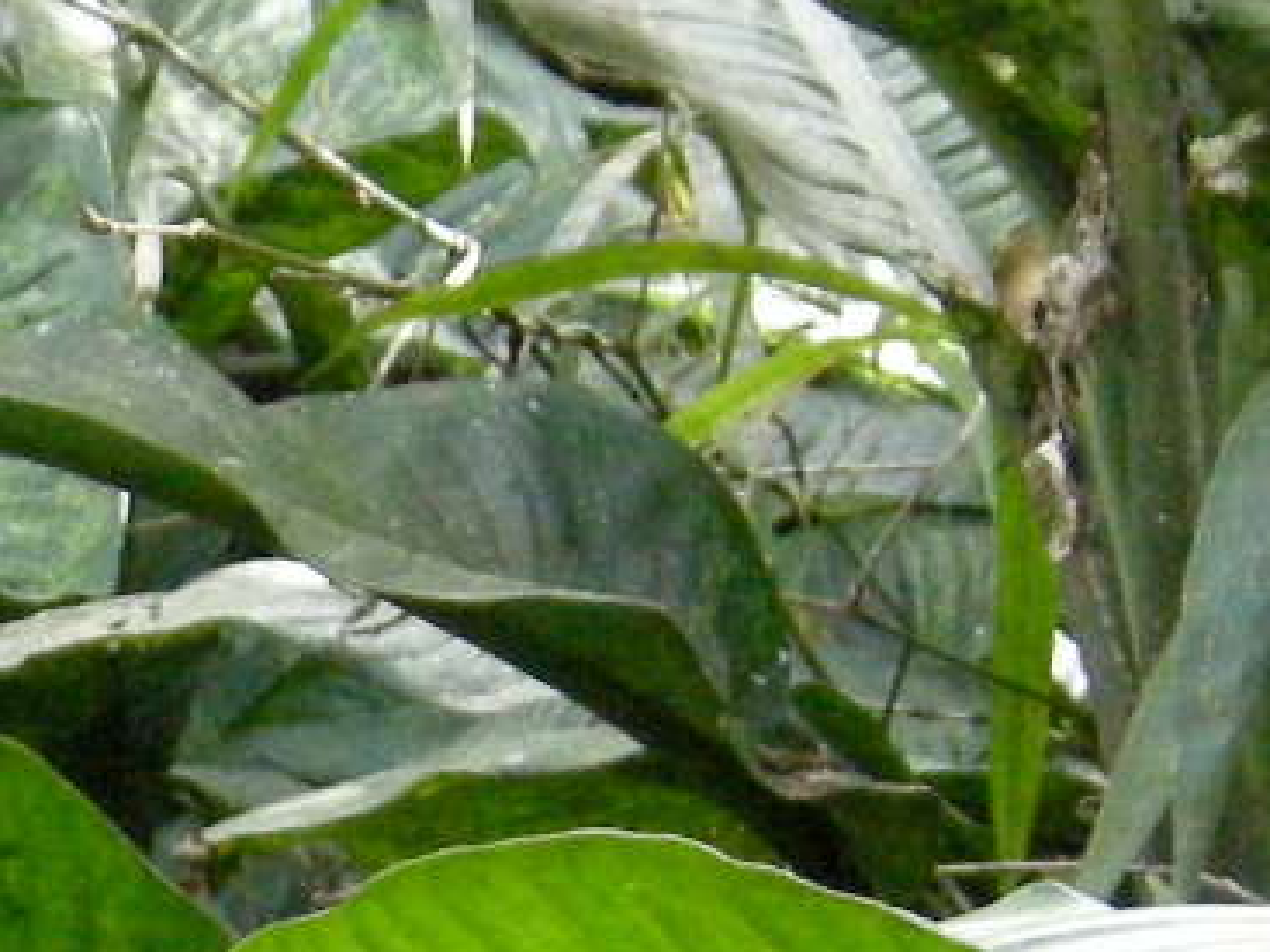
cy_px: 1672
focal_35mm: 229
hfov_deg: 8.4
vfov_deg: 6.4
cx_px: -723
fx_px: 8399
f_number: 2.7
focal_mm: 7.5
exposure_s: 1/46
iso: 400
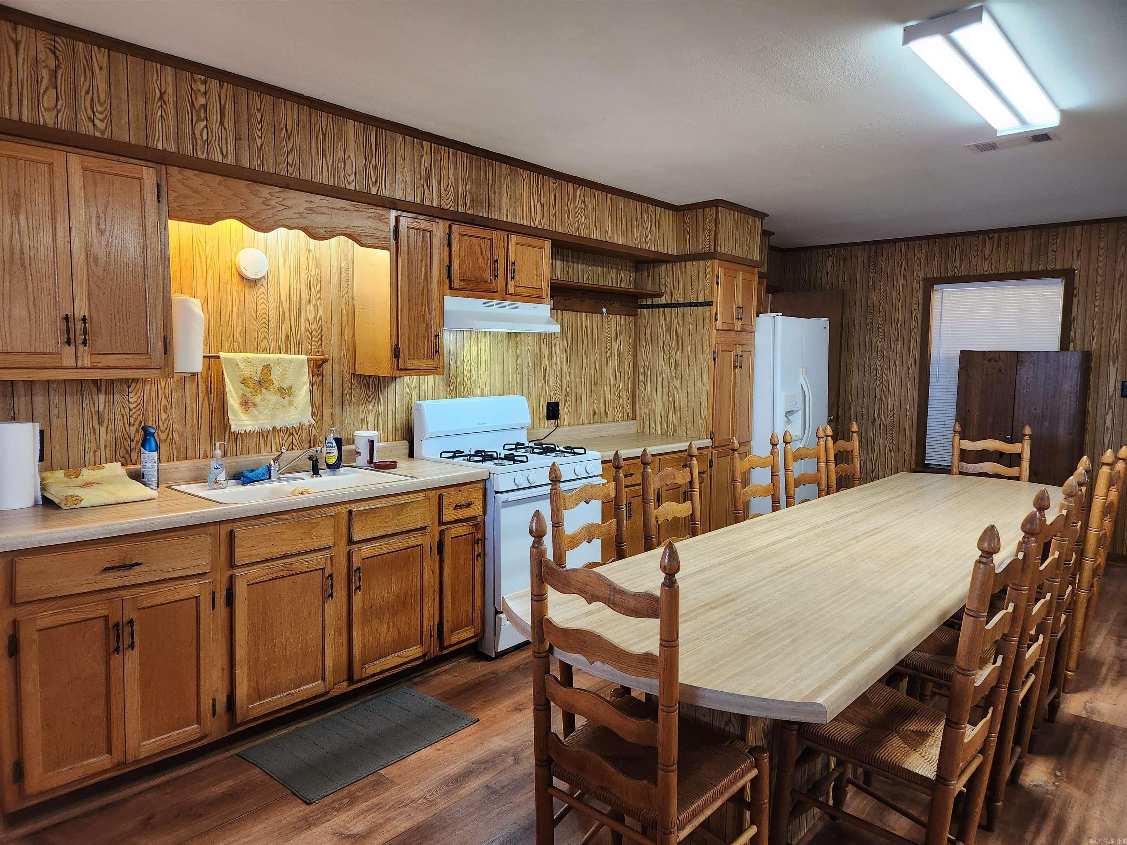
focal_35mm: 23
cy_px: 422
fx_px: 749
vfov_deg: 58.9
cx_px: 564
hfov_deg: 73.9
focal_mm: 5.4
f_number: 1.8
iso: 320
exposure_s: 1/120
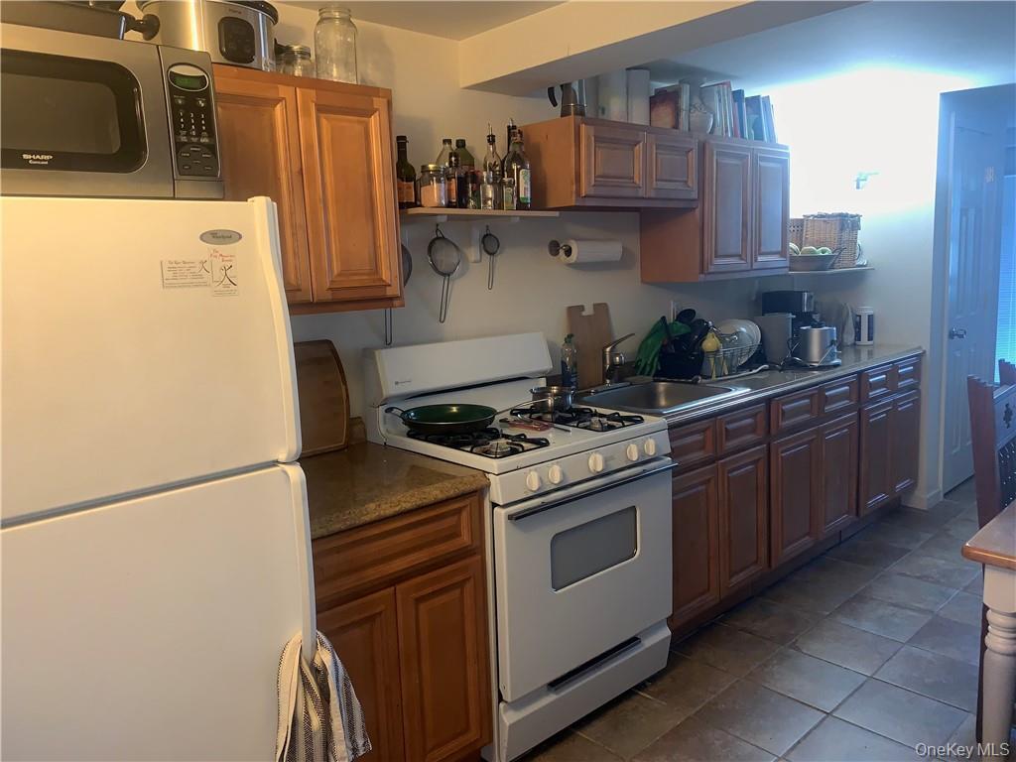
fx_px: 763
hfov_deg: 67.3
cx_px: 508
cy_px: 381
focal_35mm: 26
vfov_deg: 53.1
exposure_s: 1/9
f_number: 1.8
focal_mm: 4.25
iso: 80
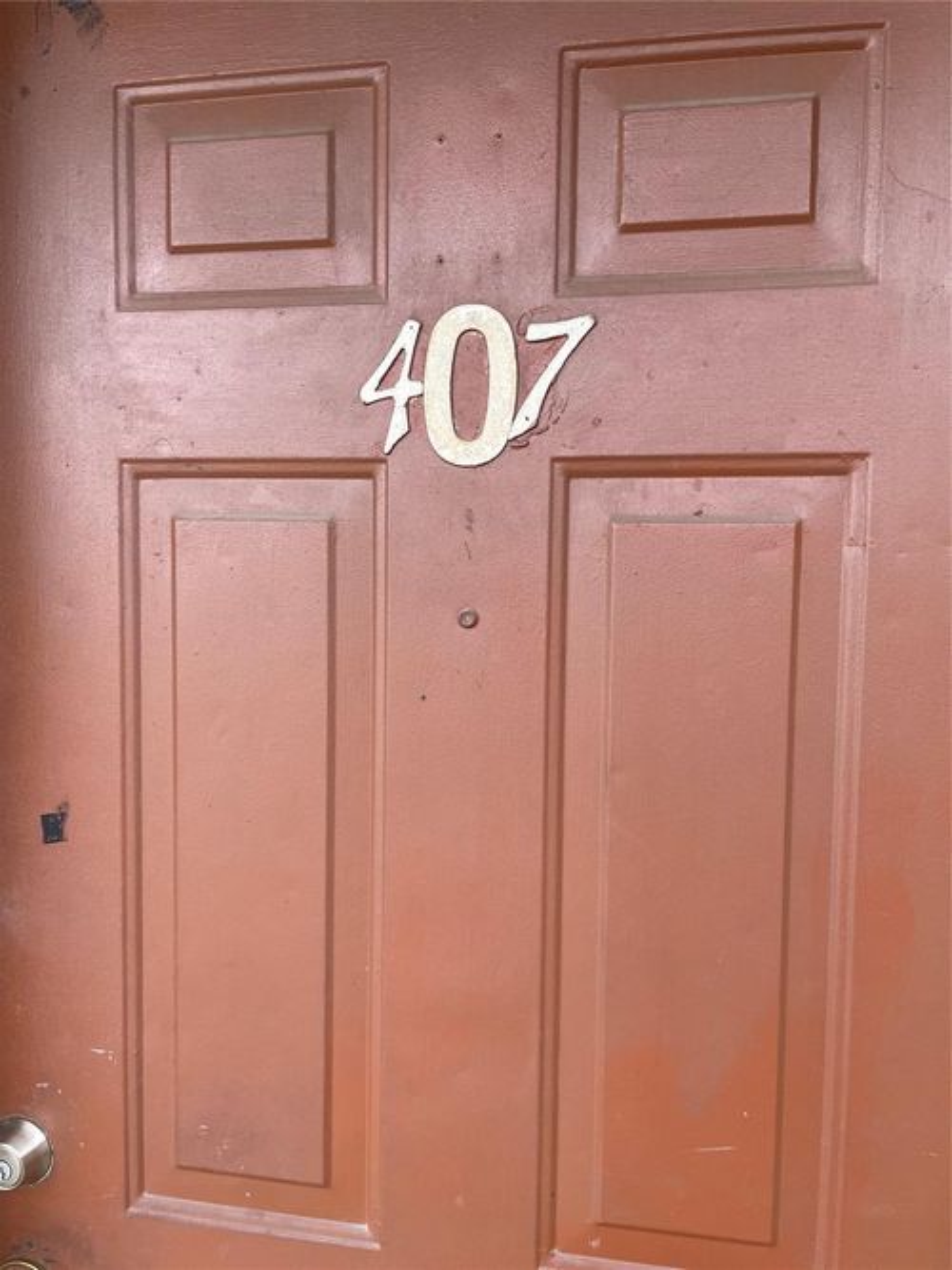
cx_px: 476
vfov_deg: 67.3
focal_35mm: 26
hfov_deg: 53.0
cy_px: 635
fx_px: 954
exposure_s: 1/121
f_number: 1.6
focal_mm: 4.2
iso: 50
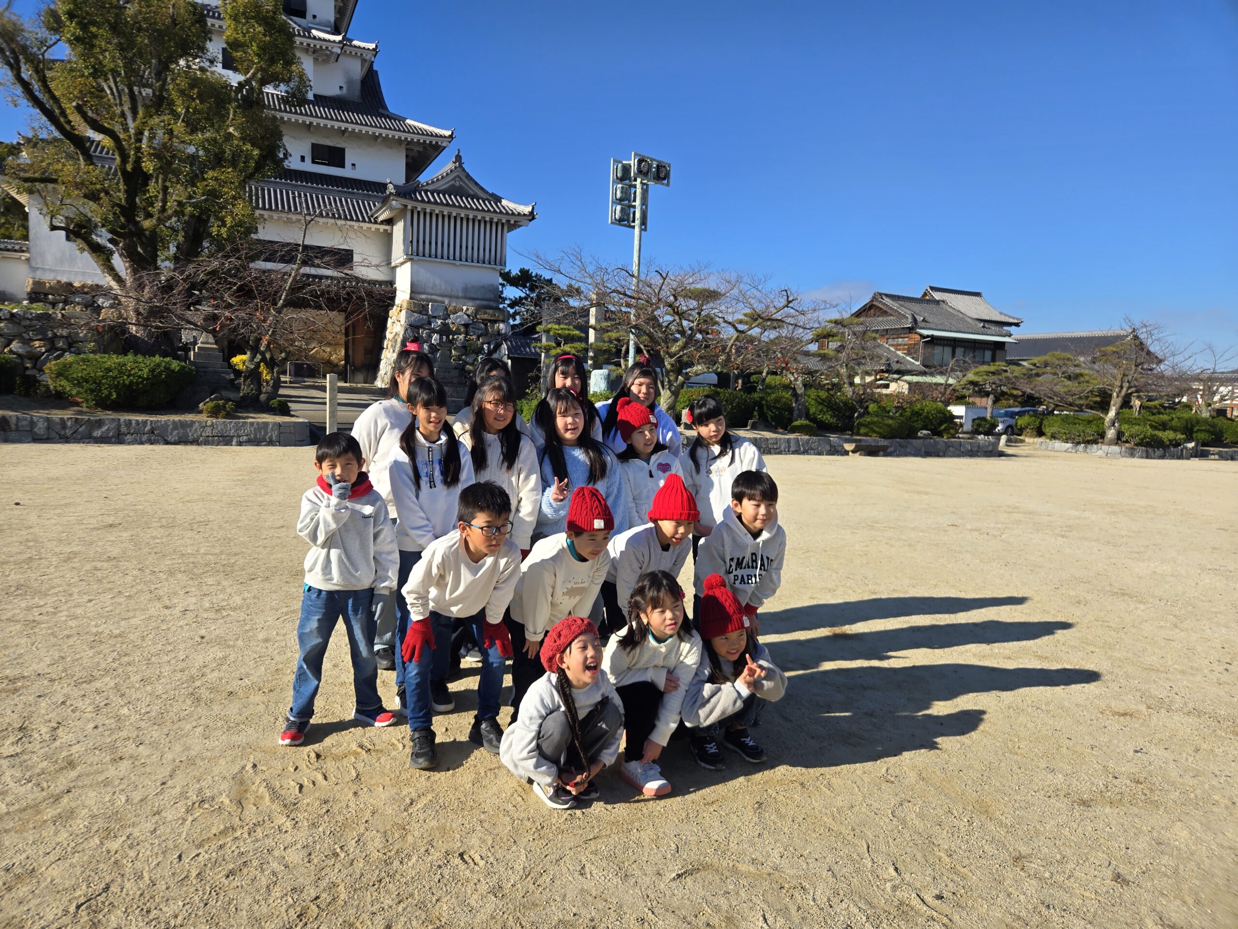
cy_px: 464
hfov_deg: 73.9
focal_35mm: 23
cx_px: 619
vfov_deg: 58.9
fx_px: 823
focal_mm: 5.4
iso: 25
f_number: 1.8
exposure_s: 1/2105
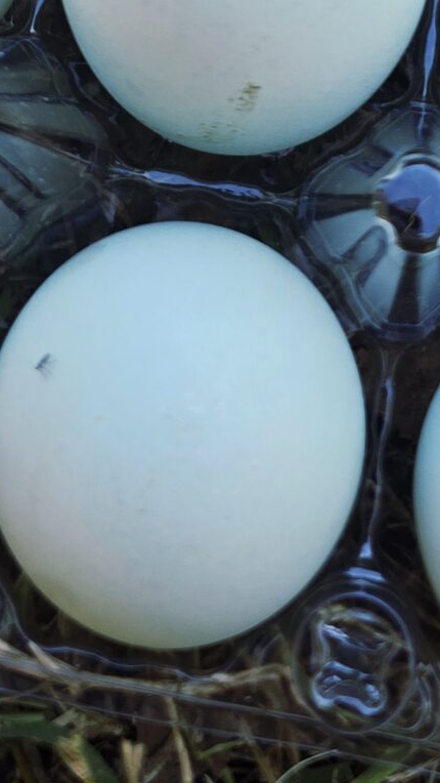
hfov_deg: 14.4
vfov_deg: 20.6
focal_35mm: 84
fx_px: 1742
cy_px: -476
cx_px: 323
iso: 25
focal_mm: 6.3
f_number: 1.7
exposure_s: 1/182
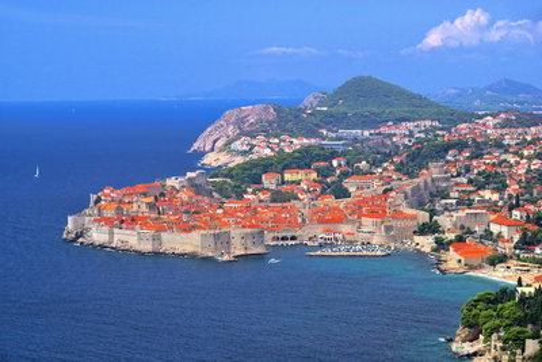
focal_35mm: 117
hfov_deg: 17.5
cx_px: 271
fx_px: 1762
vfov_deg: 11.7
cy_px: 181
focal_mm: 77.5
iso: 100
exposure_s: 1/125
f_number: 8
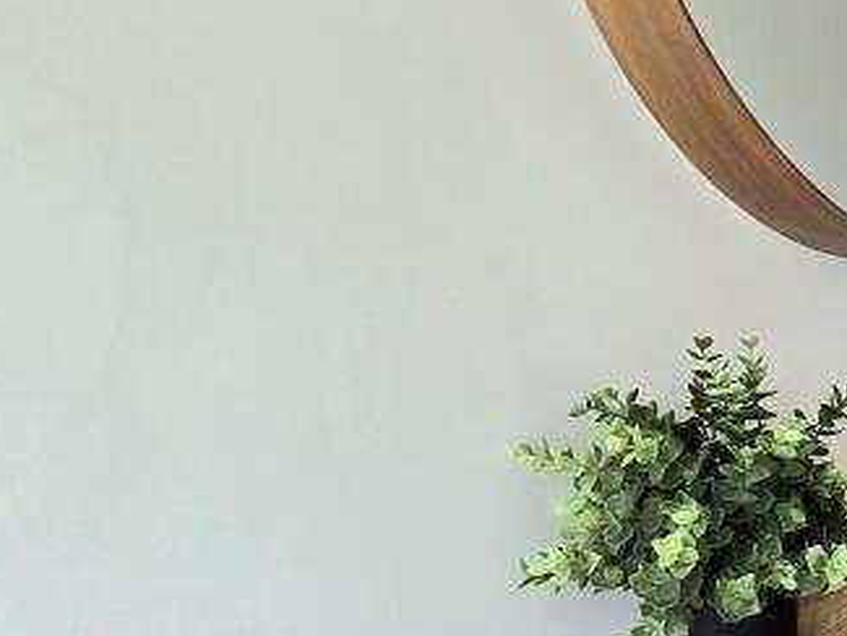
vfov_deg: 34.6
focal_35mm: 41
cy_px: 454
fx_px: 1004
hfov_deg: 29.8
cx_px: 1235
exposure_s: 1/50
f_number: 2.2
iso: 50
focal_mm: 2.2
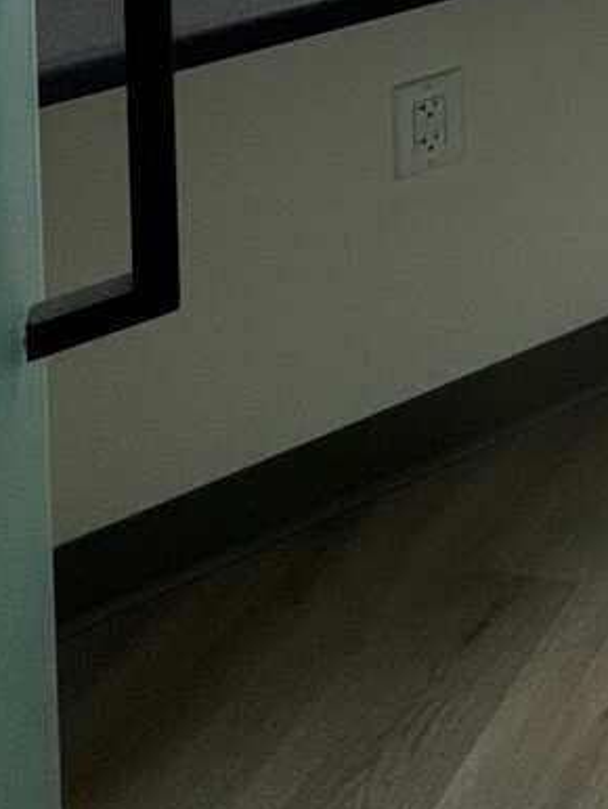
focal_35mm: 58
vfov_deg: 21.4
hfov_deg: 17.7
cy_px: -656
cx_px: 1216
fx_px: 1357
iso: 80
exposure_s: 1/120
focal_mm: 2.22
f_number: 2.2
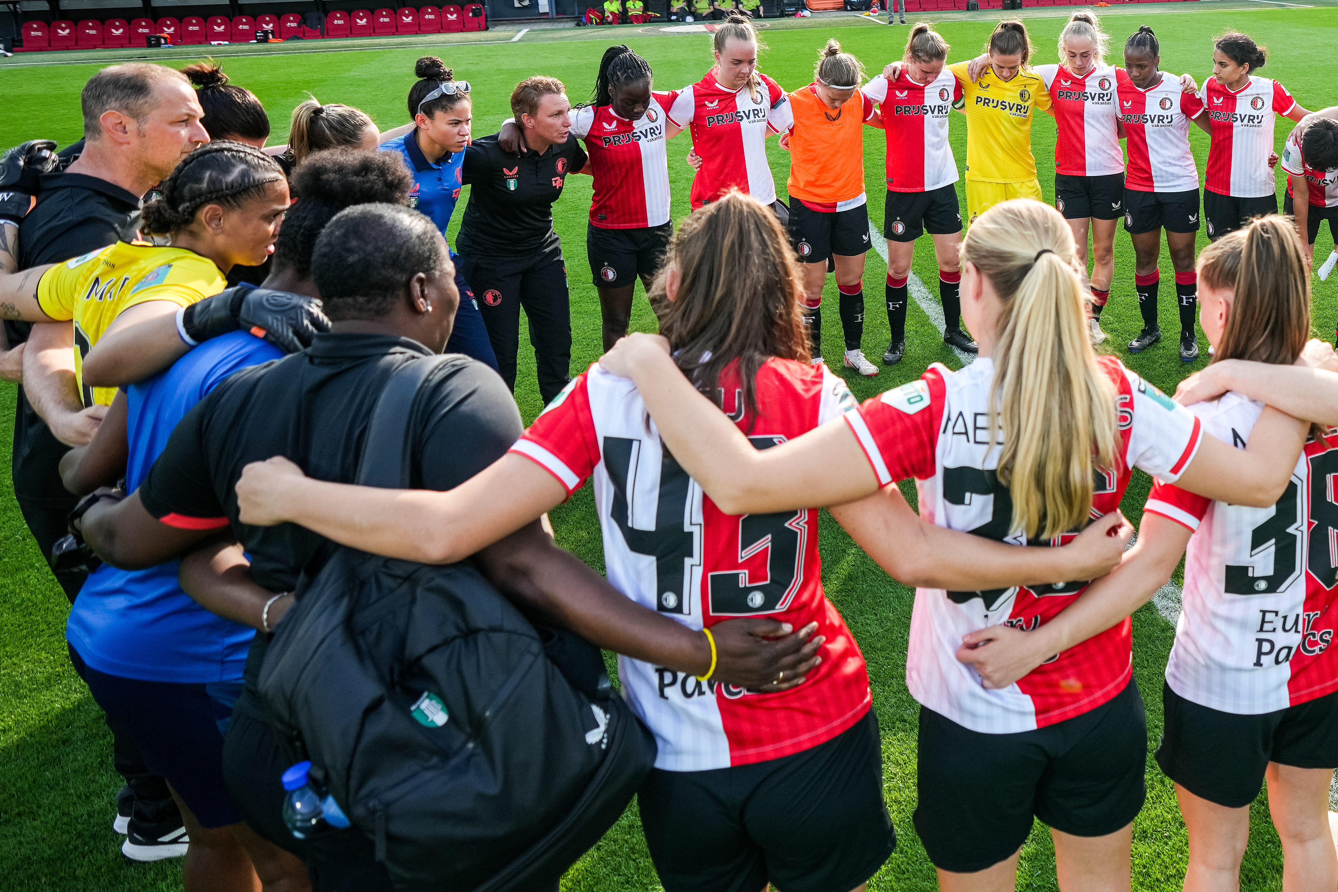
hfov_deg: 56.7
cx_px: 1099
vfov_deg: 42.1
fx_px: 1115
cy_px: 211
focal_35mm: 30
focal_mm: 16
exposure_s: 1/1600
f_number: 2.8
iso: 250
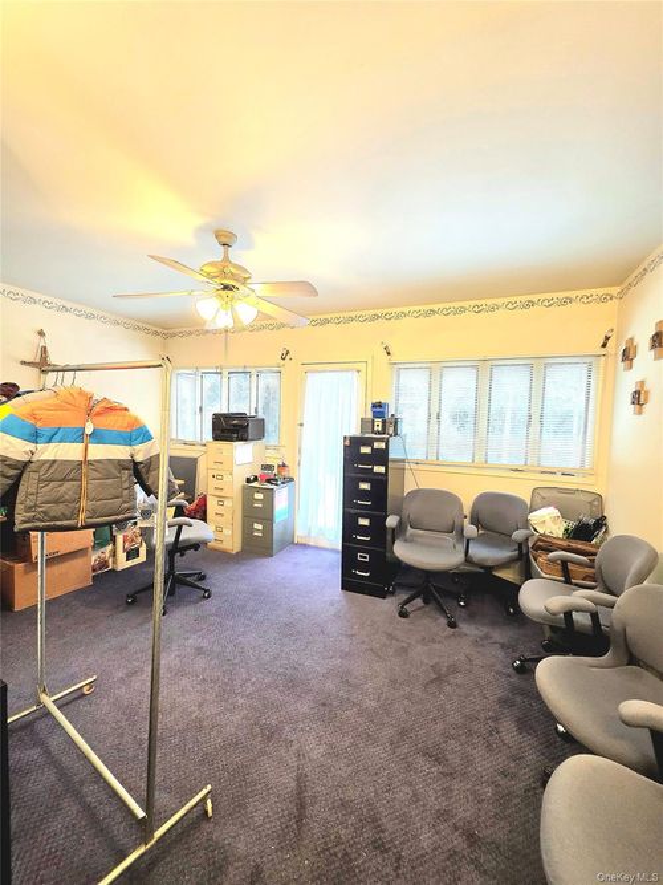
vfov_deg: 106.2
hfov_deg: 89.9
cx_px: 332
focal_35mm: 13
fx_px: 332
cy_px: 442
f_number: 1.9
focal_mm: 2.2
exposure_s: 1/120
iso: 250
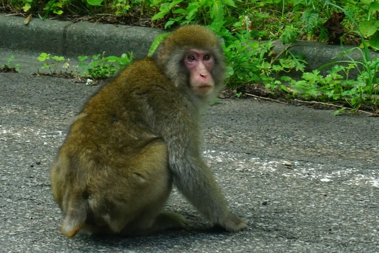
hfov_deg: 19.4
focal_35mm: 105
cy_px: 126
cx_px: 190
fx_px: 1106
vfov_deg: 13.1
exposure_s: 1/125
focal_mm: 105
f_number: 16
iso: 2000
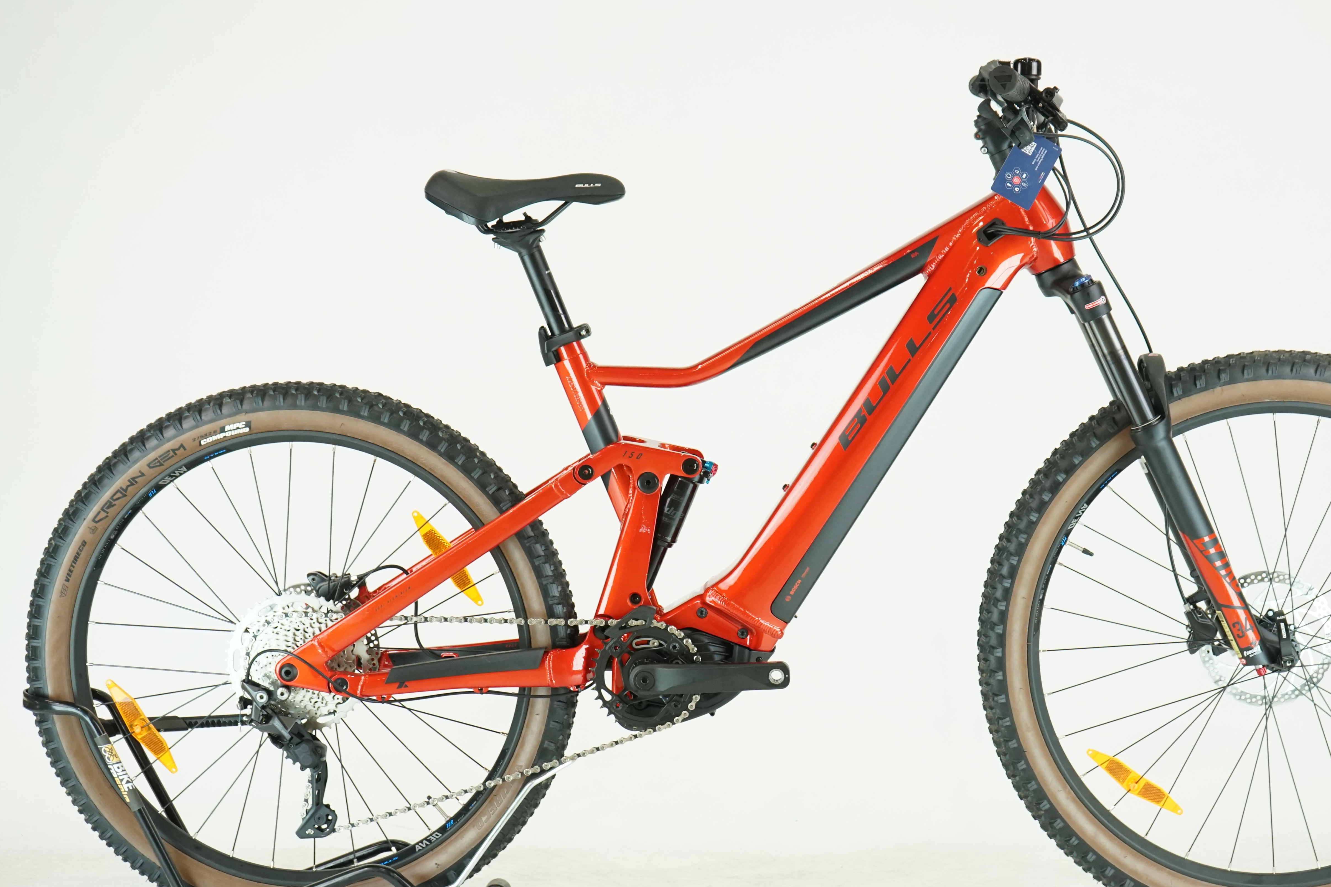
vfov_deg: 20.9
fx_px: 2403
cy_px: 440
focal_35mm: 65
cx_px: 773
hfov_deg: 30.9
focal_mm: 52
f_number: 5.6
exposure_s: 1/200
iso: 1600
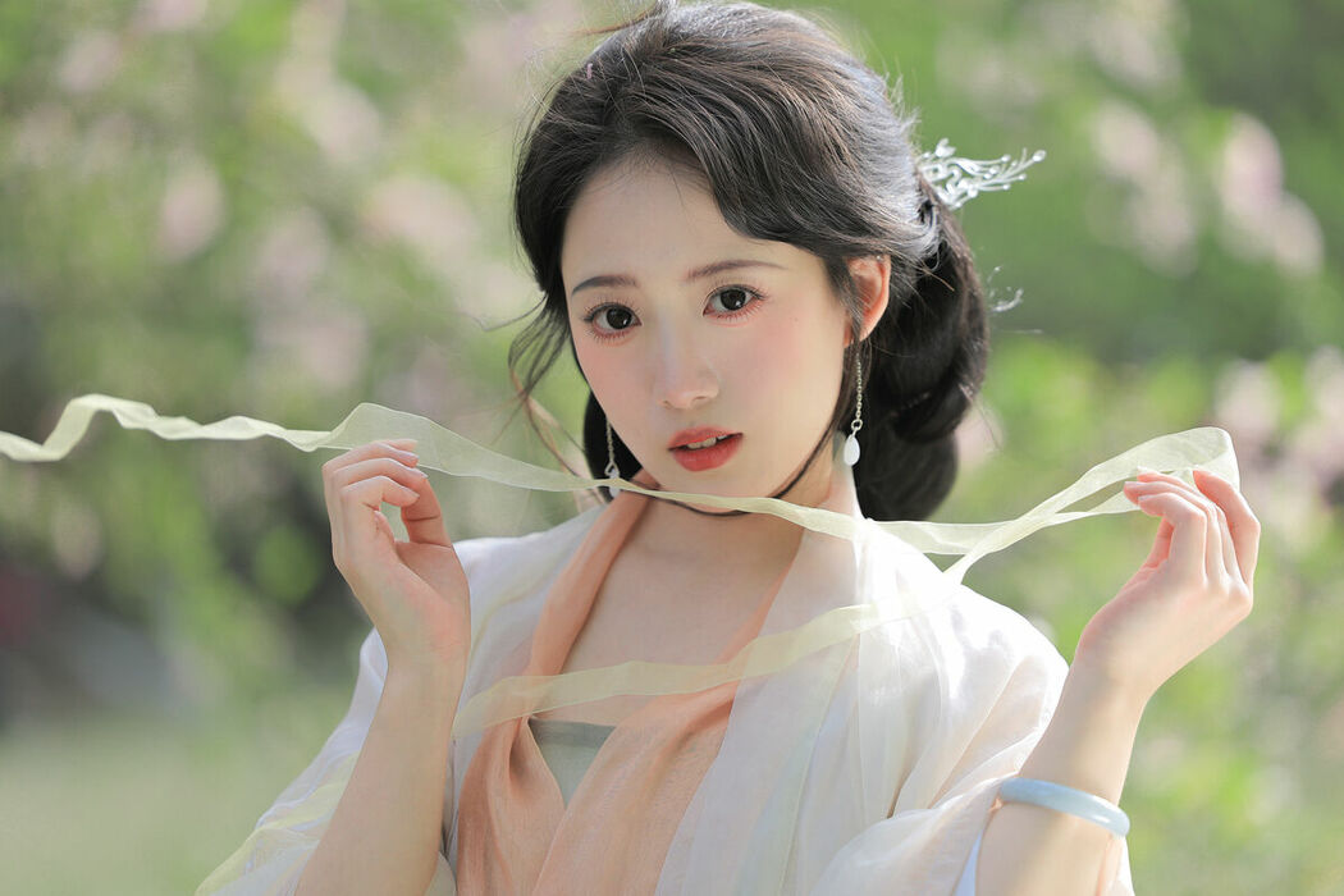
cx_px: 672
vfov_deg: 8.4
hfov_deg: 12.6
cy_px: 448
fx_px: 6085
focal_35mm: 163
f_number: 2.8
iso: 200
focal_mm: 163
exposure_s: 1/400
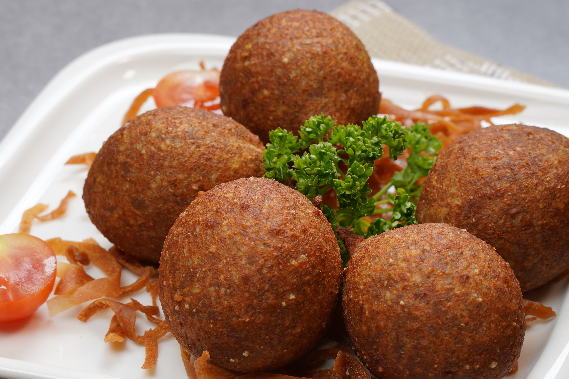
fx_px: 1881
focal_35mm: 119
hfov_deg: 17.2
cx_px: 281
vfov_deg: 11.5
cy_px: 242
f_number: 11
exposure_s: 1/100
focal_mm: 75
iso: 160
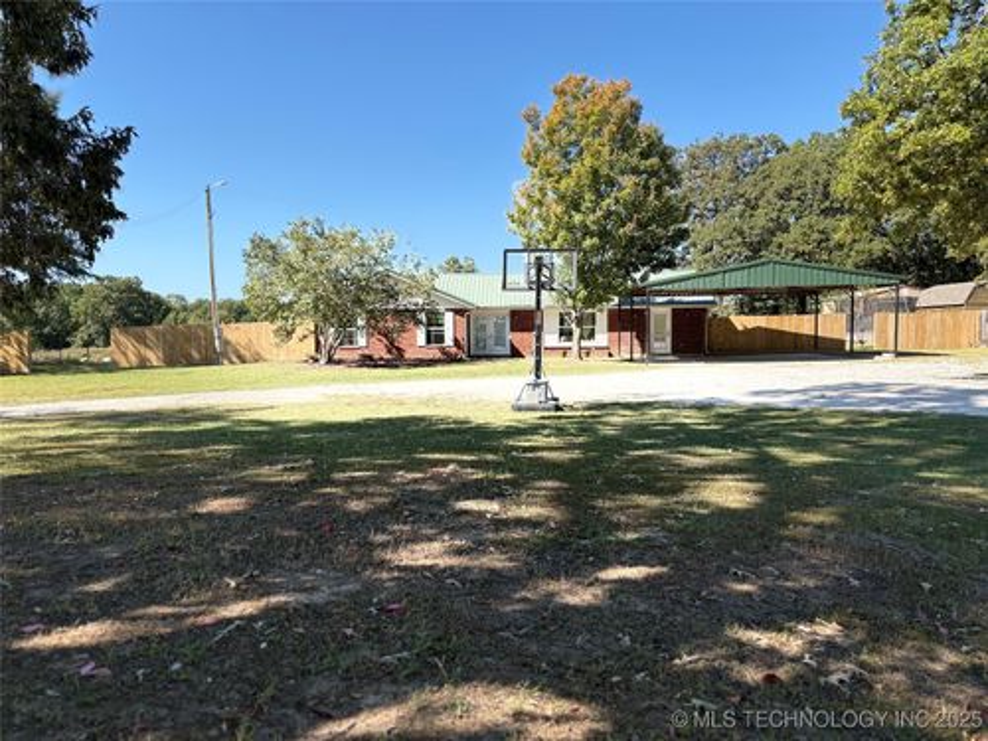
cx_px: 494
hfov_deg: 67.3
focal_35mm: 26
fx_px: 742
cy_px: 370
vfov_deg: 53.1
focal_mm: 5.96
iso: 50
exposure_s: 1/2075
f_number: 1.6
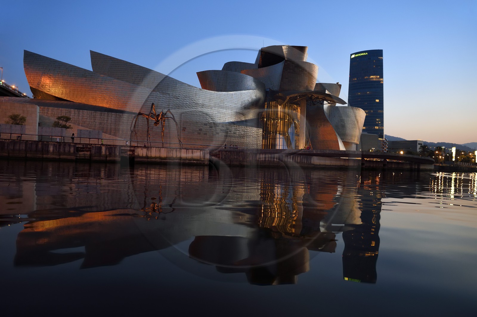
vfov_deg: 53.1
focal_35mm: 24
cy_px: 158
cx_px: 238
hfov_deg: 73.8
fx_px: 318
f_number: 4
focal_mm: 24
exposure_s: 1/30
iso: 1600
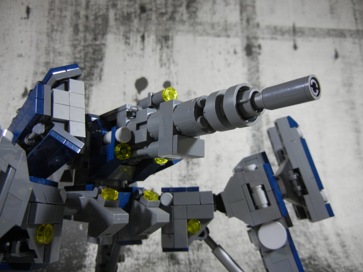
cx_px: 182
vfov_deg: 46.8
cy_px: 136
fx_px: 315
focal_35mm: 30
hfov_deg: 60.0
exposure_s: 1/41.4
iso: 400
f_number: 3.5
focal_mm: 5.4
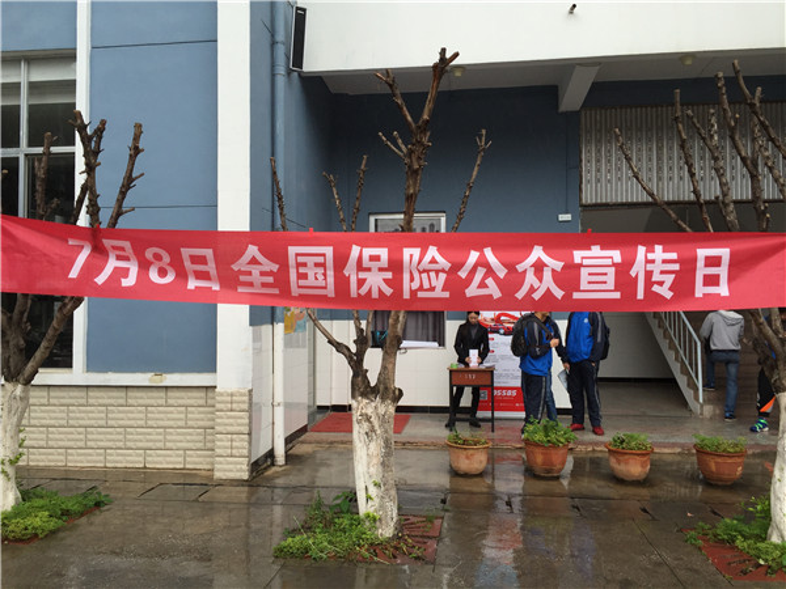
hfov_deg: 61.7
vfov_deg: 48.2
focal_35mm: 29
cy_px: 294
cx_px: 393
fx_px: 658
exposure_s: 1/309
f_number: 2.2
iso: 32
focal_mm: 4.15
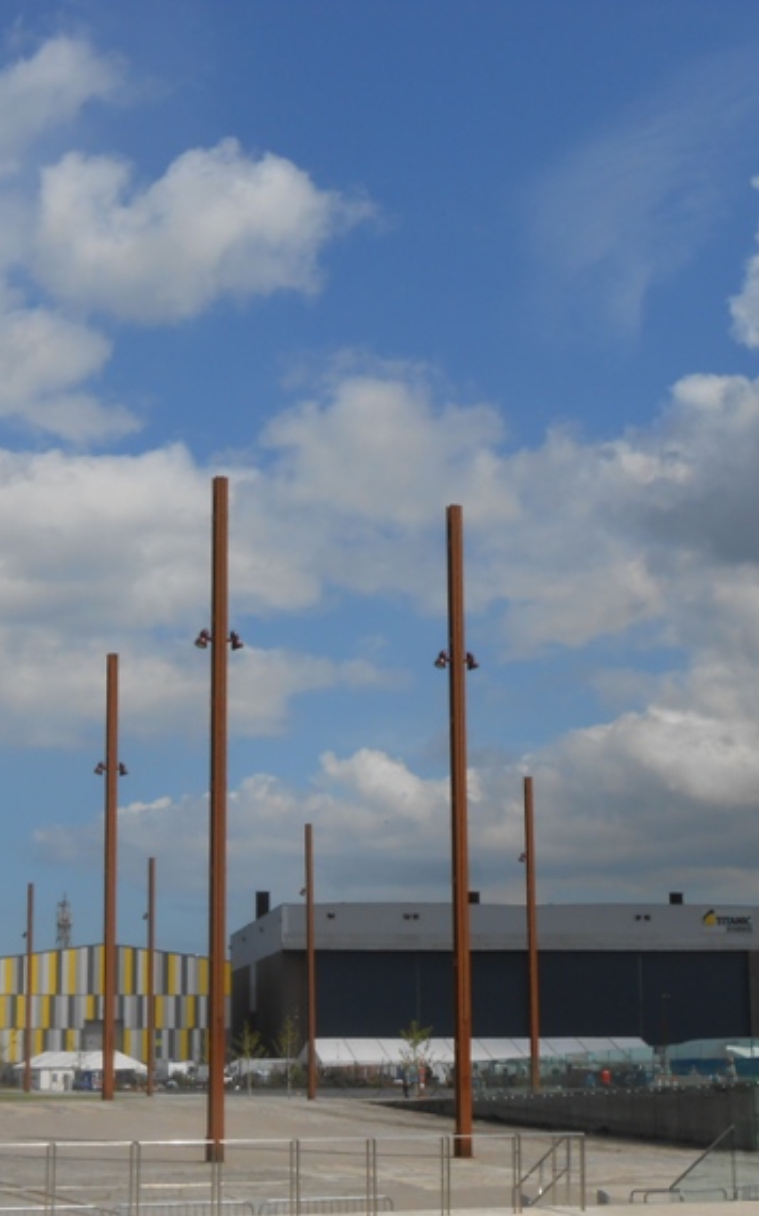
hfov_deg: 18.6
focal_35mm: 70
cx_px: 296
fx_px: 2318
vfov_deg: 29.4
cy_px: 608
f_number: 4.8
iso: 80
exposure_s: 1/1250
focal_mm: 8.8
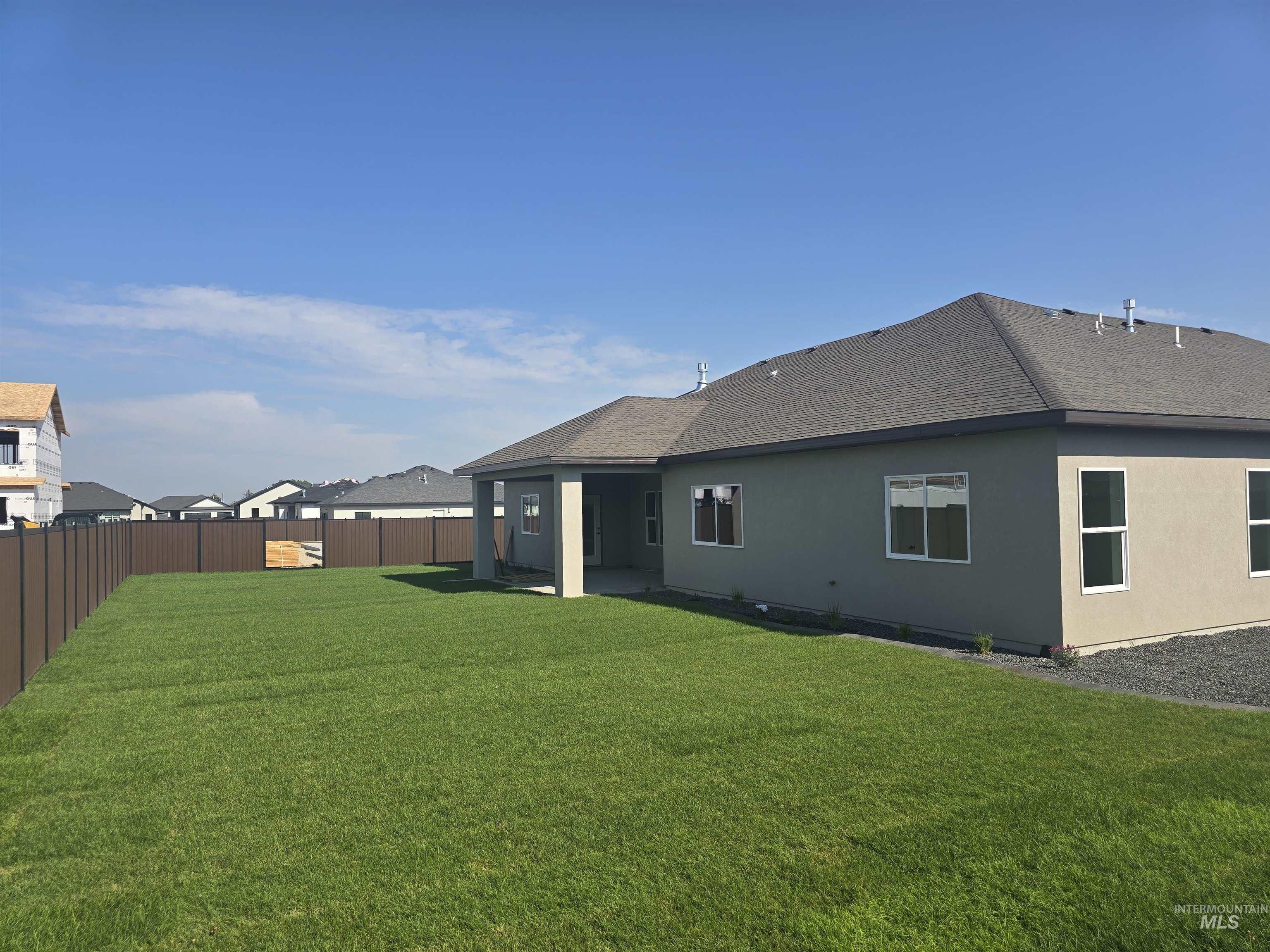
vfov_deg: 58.9
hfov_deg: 73.9
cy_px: 476
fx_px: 844
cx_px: 635
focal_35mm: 23
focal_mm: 6.3
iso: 12
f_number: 1.7
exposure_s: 1/1000
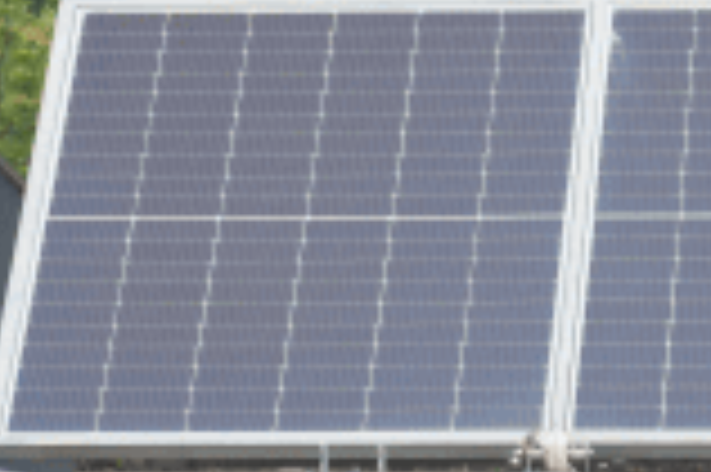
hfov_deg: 3.4
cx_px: 1125
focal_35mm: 599
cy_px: 193
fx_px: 11818
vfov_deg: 2.3
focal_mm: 105
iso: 320
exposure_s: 1/400
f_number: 9
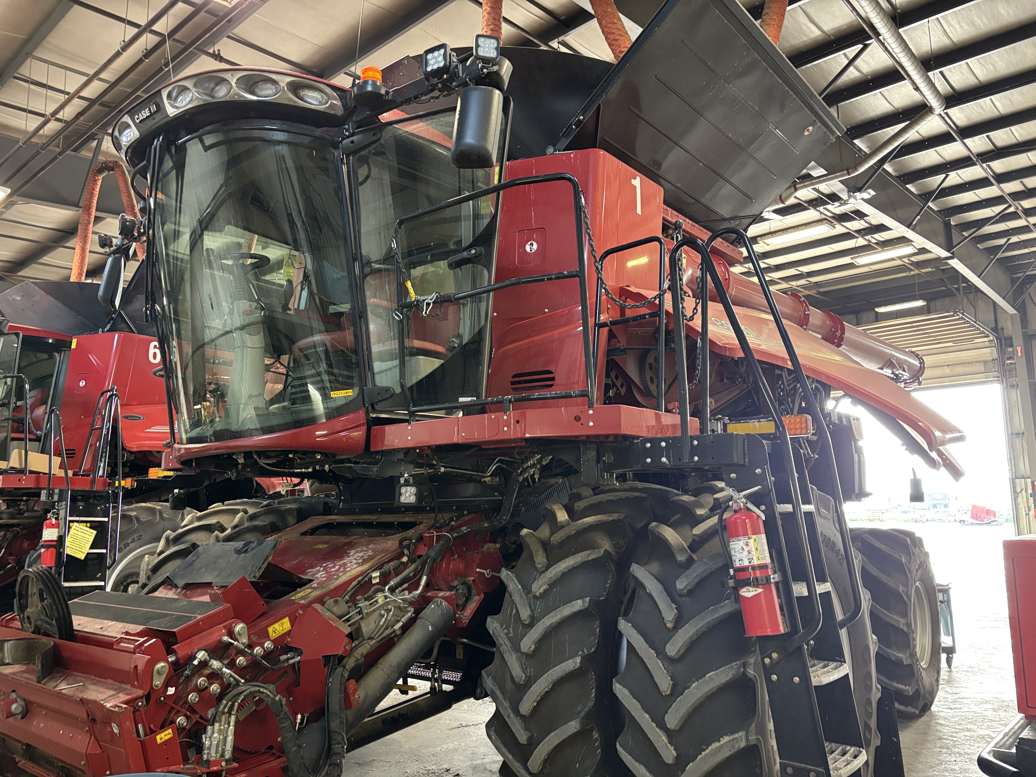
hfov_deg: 67.3
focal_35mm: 26
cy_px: 388
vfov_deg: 53.1
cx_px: 518
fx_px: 778
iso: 400
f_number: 1.6
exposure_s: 1/60
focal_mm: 5.96
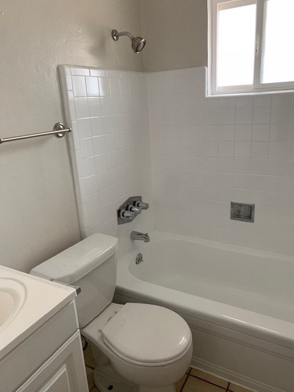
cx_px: 147
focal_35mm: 26
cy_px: 196
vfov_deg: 67.3
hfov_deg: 53.1
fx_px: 294
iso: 200
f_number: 1.8
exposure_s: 1/60
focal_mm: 4.25
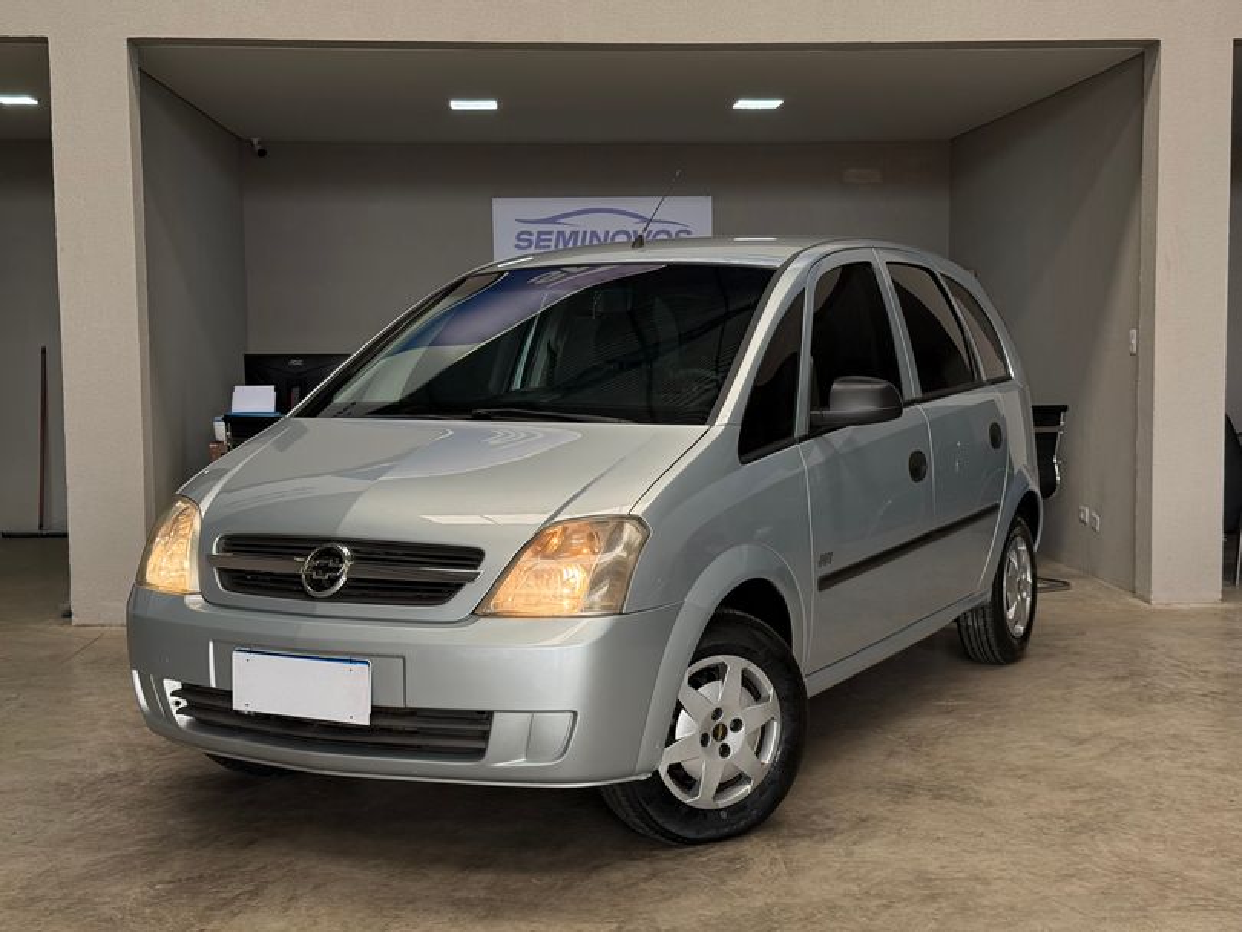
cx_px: 621
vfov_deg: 30.3
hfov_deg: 39.6
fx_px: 1723
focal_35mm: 48
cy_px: 466
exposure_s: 1/171
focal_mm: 6.76
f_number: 1.78
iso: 80
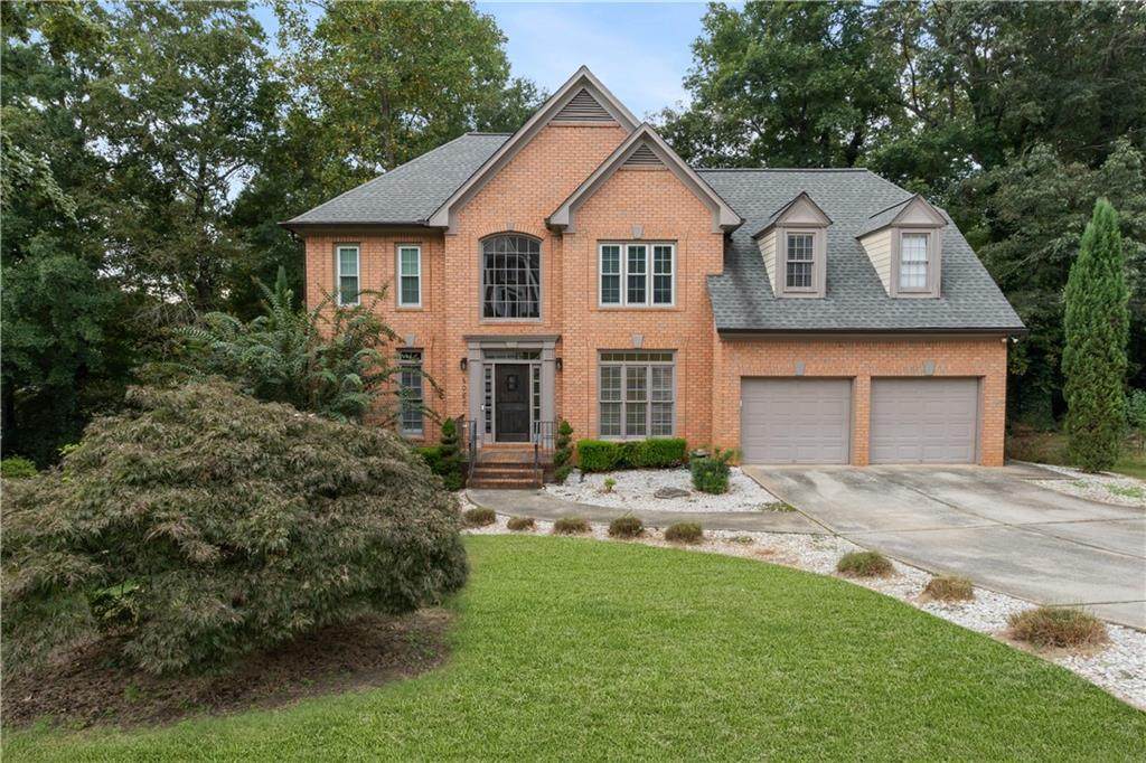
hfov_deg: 95.0
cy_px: 382
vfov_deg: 72.0
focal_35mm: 16
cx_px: 573
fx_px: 525
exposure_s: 1/125
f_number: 8
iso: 400
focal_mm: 11
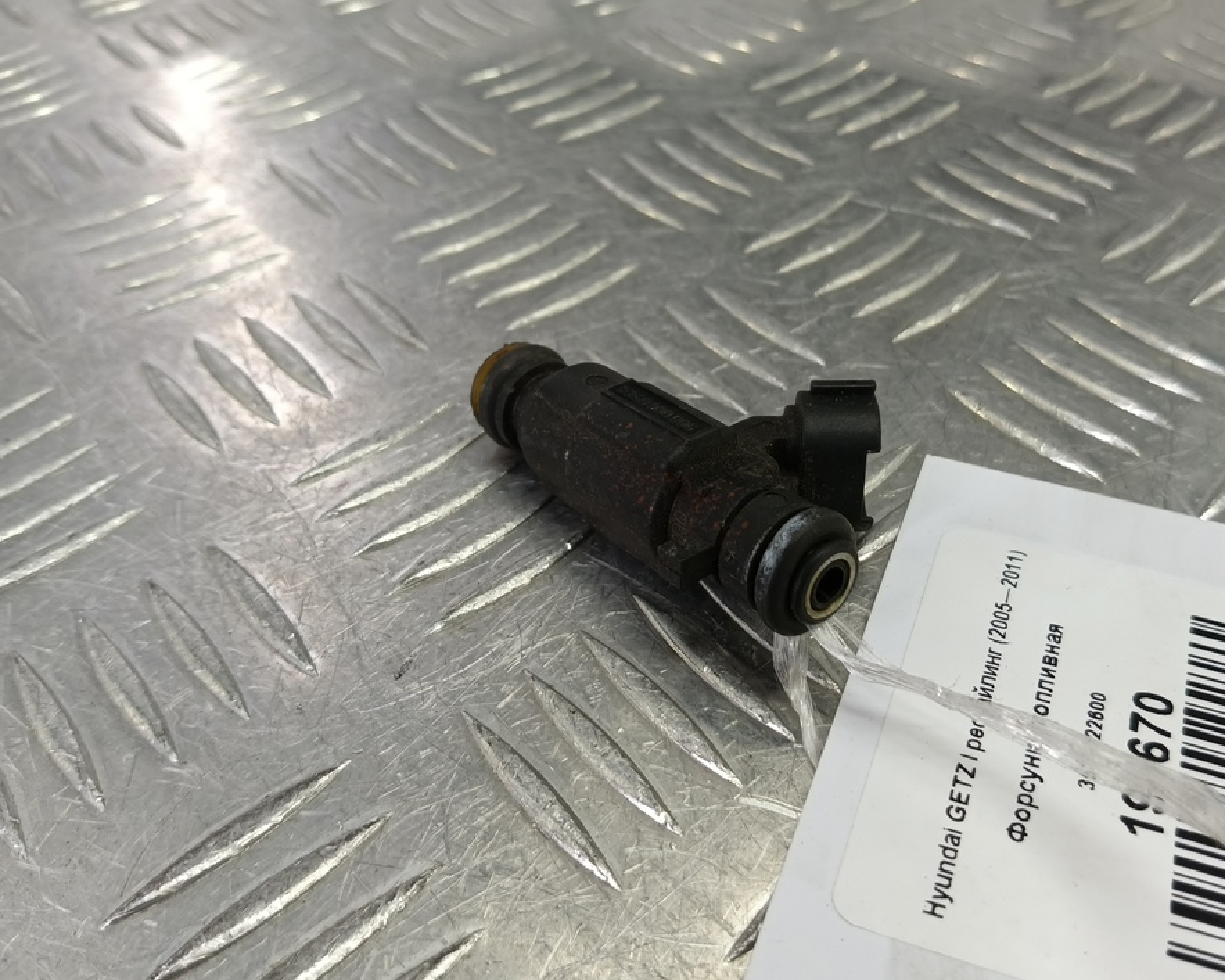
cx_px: 698
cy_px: 481
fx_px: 943
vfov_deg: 54.9
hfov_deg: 65.7
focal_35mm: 26
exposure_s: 1/50
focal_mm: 4.11
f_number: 1.6
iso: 118
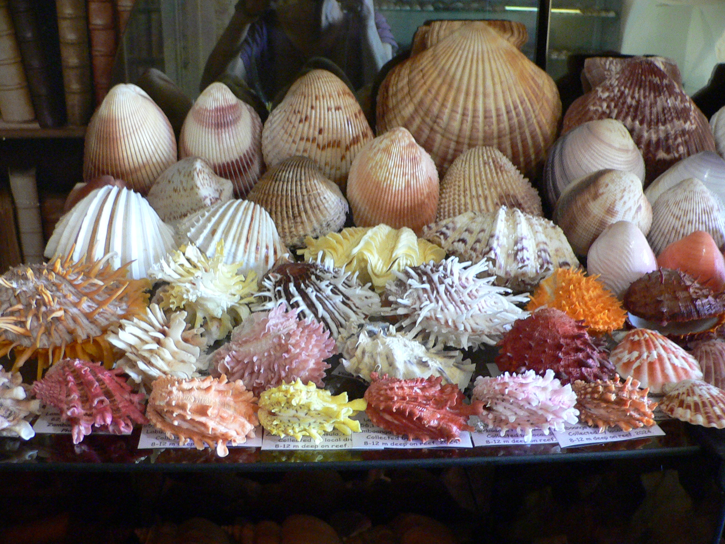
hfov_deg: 52.6
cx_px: 362
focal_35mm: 35
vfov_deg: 40.7
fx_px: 733
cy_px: 272
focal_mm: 4.6
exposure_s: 1/10
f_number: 2.8
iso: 200
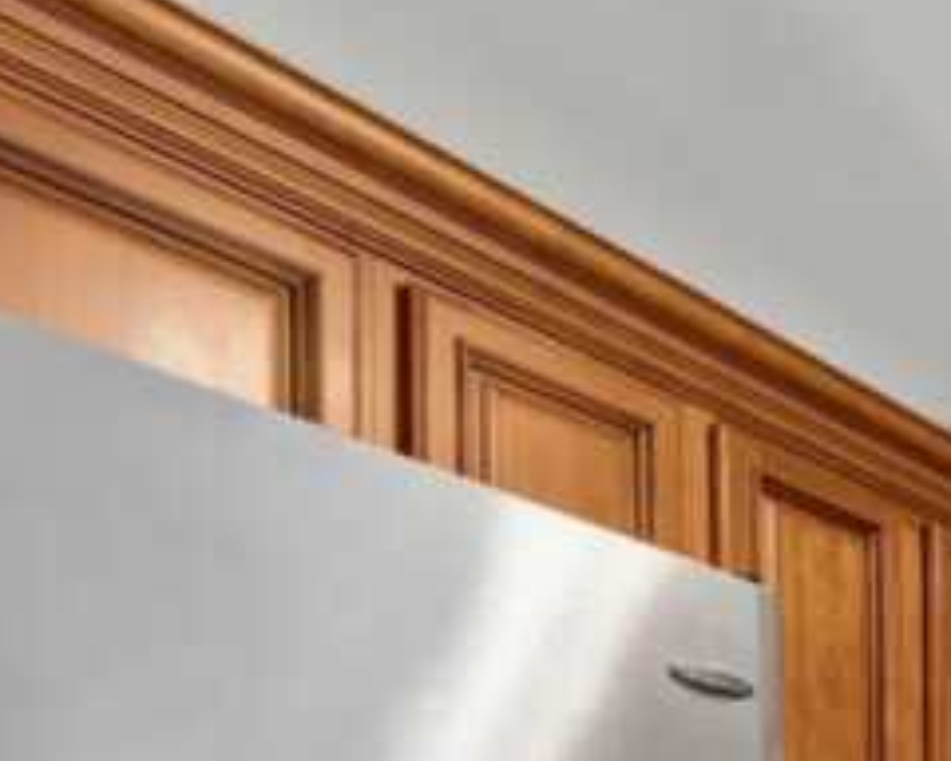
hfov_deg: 26.2
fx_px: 1351
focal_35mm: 48
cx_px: 1482
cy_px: 1017
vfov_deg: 26.2
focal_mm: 8
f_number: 8
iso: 100
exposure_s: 5
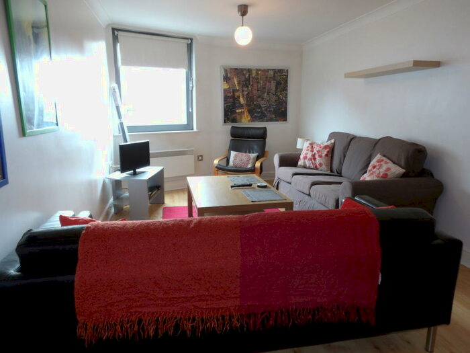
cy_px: 176
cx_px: 235
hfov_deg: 71.6
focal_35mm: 24
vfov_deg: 56.8
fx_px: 326
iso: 200
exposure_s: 1/20
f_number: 4.1
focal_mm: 4.3
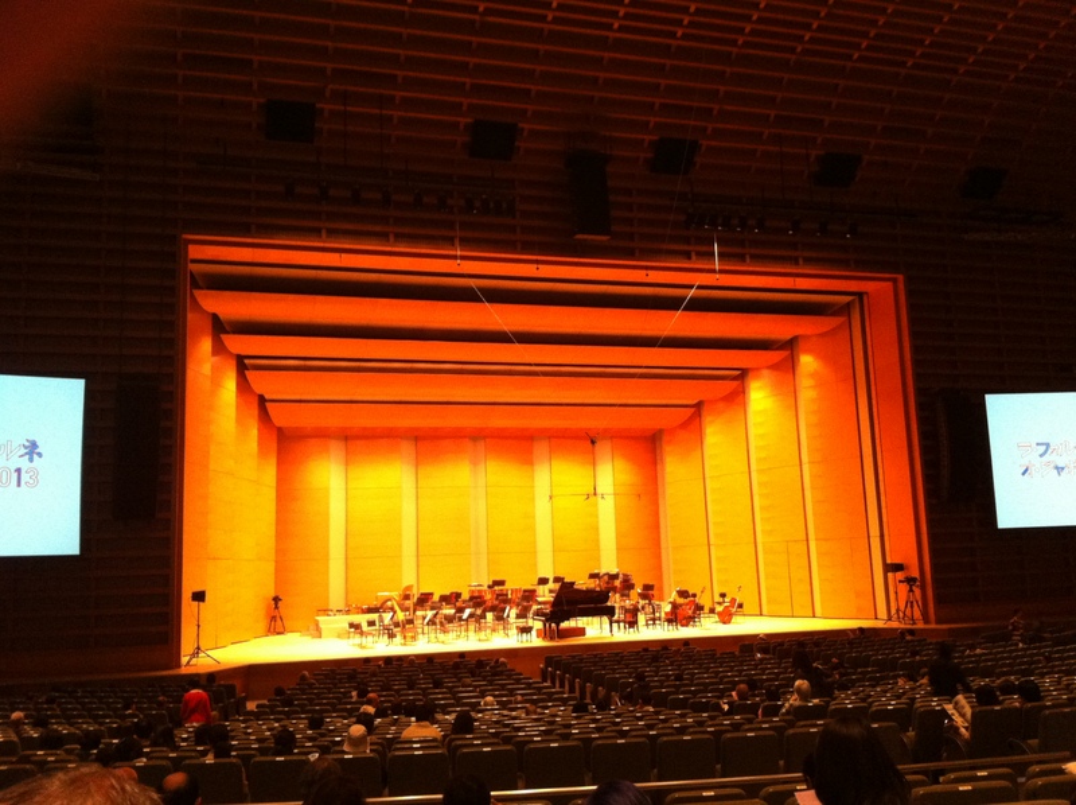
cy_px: 402
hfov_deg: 52.7
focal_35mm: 35
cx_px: 538
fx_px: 1087
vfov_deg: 40.6
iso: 320
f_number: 2.8
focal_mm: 3.85
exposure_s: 1/15
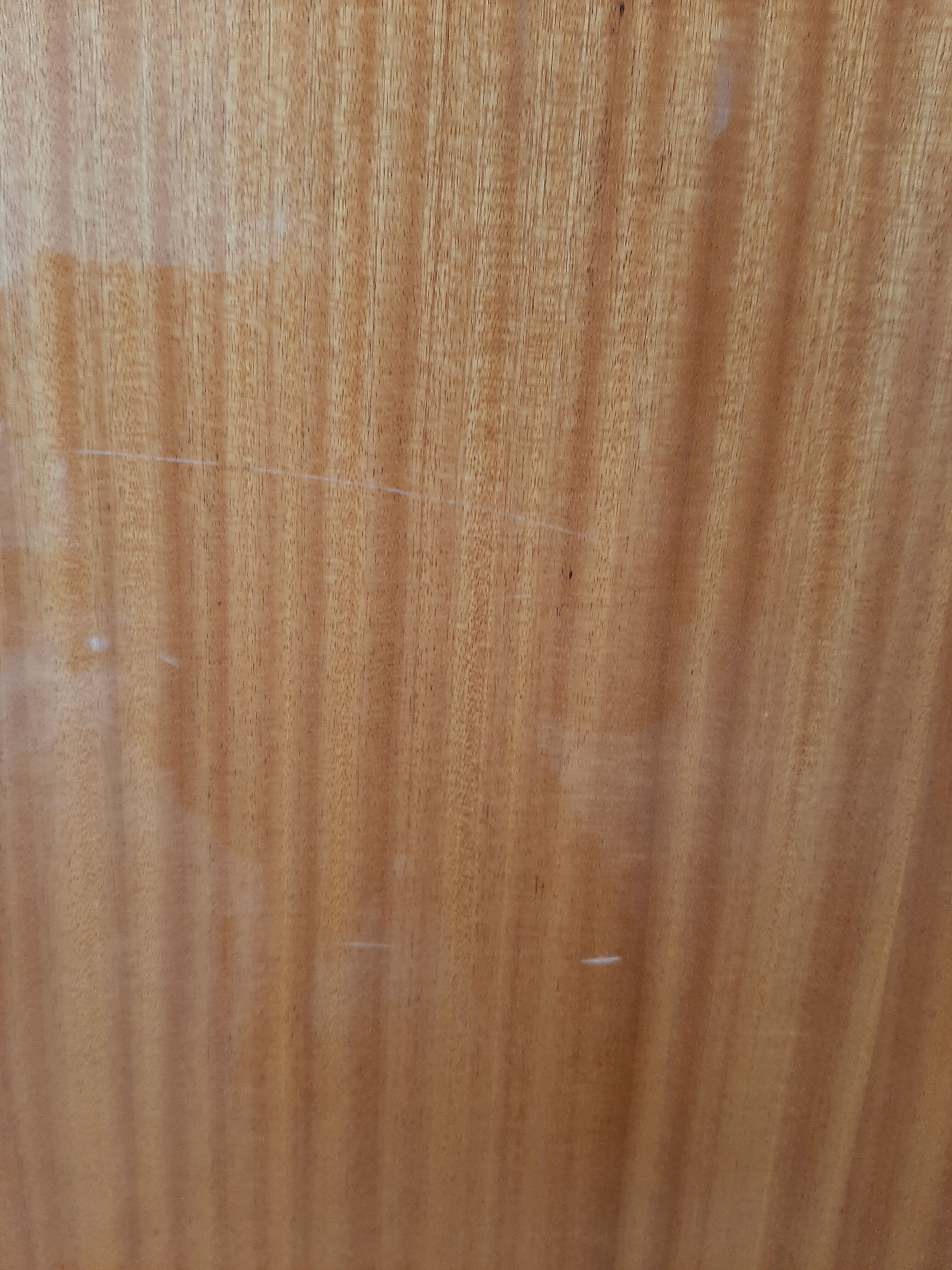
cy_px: 635
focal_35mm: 26
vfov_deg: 67.3
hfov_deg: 53.1
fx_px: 953
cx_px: 476
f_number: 1.7
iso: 100
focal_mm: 3.93
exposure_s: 1/50
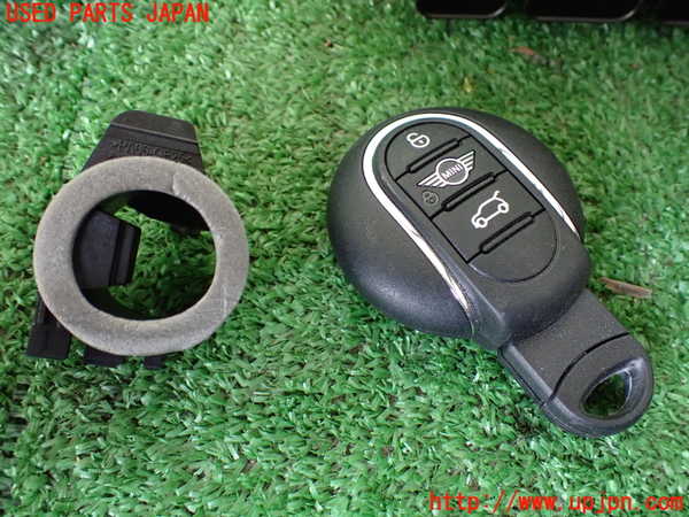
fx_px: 597
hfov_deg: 60.0
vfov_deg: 46.8
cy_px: 258
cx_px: 344
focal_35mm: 30
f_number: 2.3
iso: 800
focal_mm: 5.4
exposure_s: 1/80
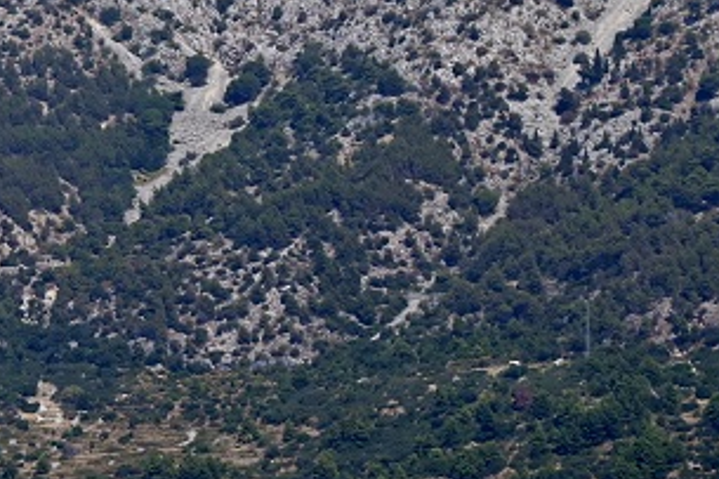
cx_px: -108
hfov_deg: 2.9
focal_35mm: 722
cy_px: 34
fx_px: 14412
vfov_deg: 1.9
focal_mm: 220
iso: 180
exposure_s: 1/250
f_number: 16
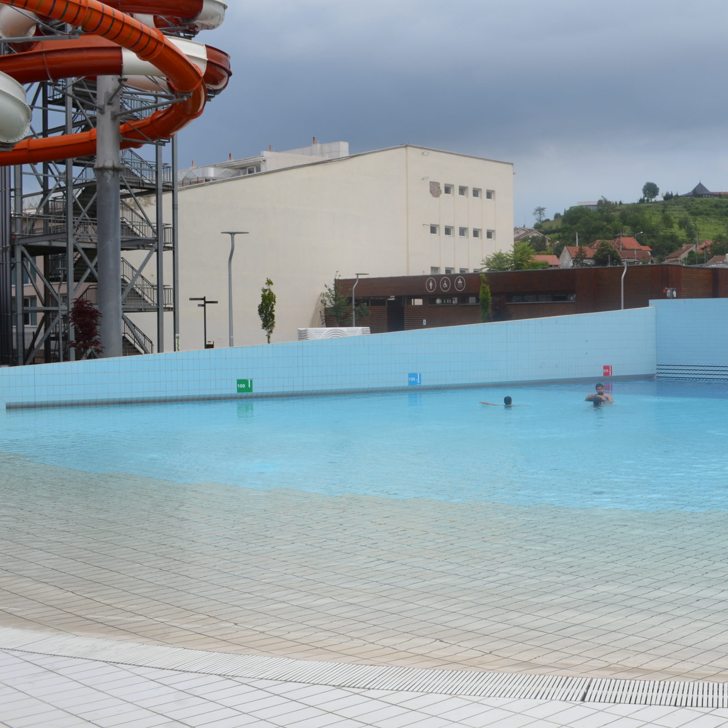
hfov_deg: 36.3
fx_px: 1071
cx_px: 582
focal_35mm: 45
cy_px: 350
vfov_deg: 37.5
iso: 100
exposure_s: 1/320
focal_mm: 22
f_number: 9
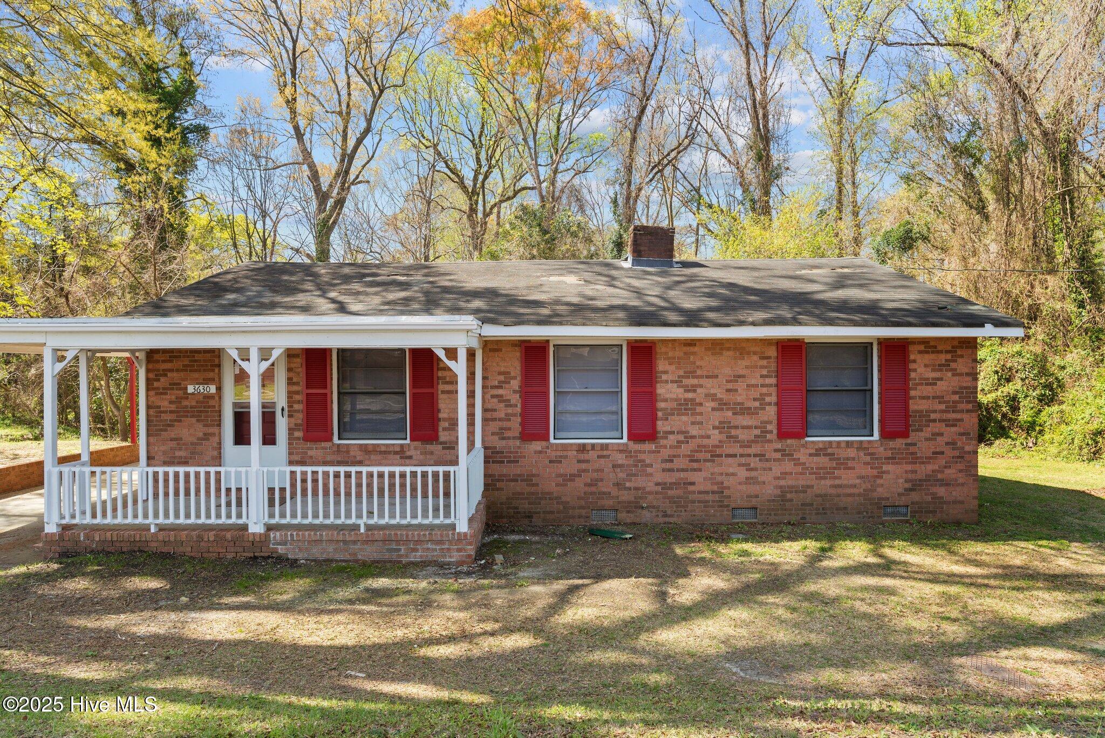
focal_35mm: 21
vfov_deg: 59.5
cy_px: 369
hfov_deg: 81.2
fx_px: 645
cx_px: 552
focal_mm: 21
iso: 100
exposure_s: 1/60
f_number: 8
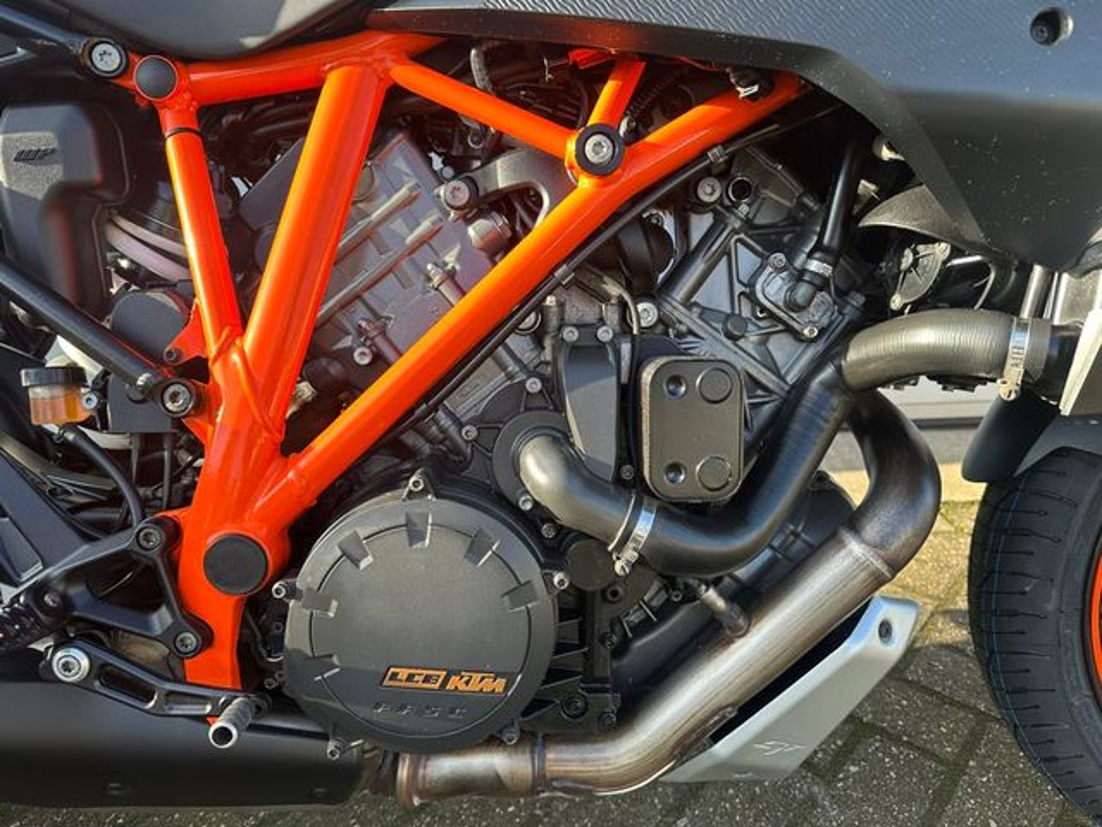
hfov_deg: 71.6
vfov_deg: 56.8
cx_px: 551
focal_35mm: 24
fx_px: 764
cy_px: 414
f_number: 1.78
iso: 80
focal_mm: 6.86
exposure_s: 1/331
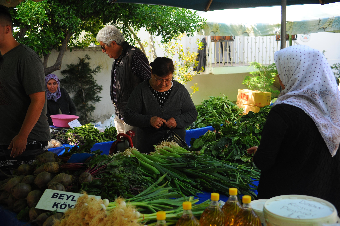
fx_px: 491
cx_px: 170
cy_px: 113
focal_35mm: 52
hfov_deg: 38.2
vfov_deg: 26.0
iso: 640
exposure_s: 1/250
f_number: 4.2
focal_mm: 52
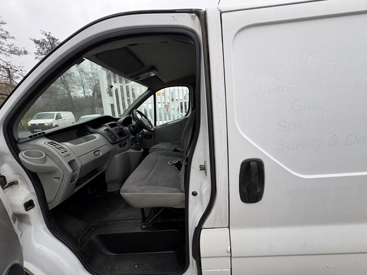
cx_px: 184
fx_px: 148
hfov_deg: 102.1
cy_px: 138
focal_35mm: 14
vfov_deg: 85.7
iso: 64
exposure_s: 1/99
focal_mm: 2.22
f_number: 2.2
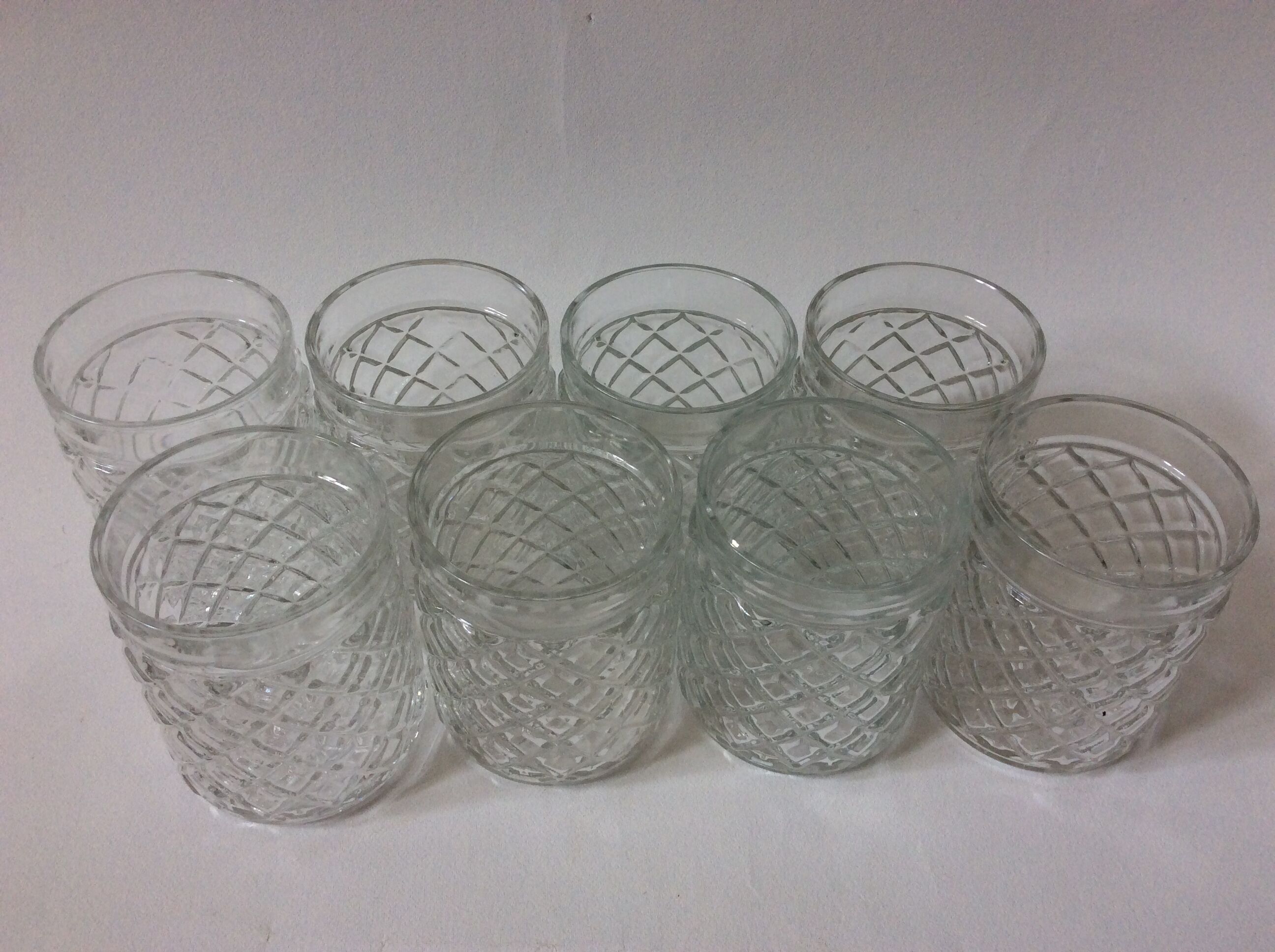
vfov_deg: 44.1
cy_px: 476
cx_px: 638
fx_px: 1177
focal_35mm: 32
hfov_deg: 56.9
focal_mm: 3.3
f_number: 2.4
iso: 50
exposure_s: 1/100
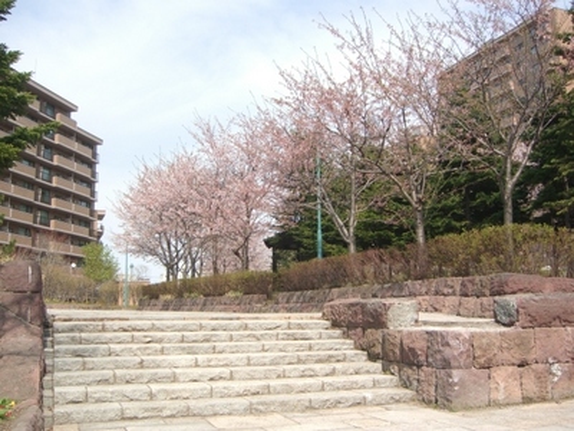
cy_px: 216
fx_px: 630
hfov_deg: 49.0
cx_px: 287
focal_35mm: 38
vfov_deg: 37.7
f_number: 2.8
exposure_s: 1/800
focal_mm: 7.9
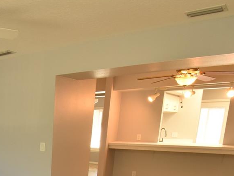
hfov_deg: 38.5
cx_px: -24
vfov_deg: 31.5
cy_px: 199
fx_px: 270
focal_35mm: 40
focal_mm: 10
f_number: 10
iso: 640
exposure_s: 1/15
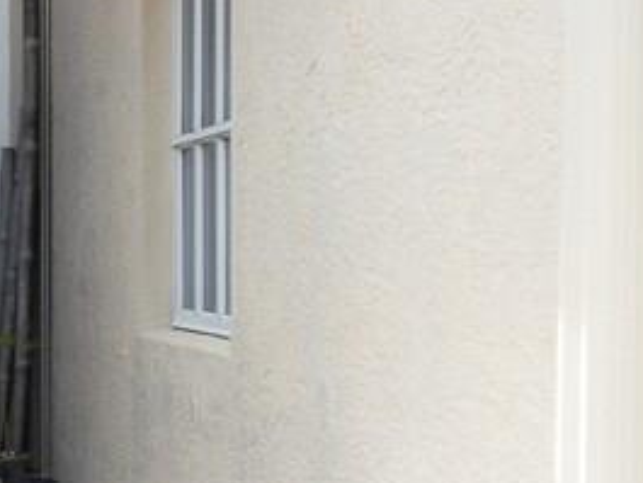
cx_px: -529
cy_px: 248
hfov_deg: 12.5
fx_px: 2657
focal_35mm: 143
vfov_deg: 10.4
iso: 64
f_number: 3.5
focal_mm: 6.6
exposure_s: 1/108
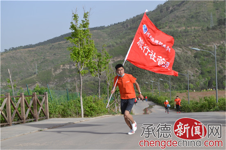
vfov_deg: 18.9
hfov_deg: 28.1
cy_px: 75
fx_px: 452
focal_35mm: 72
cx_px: 113
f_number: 7.1
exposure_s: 1/200
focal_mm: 48
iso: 100
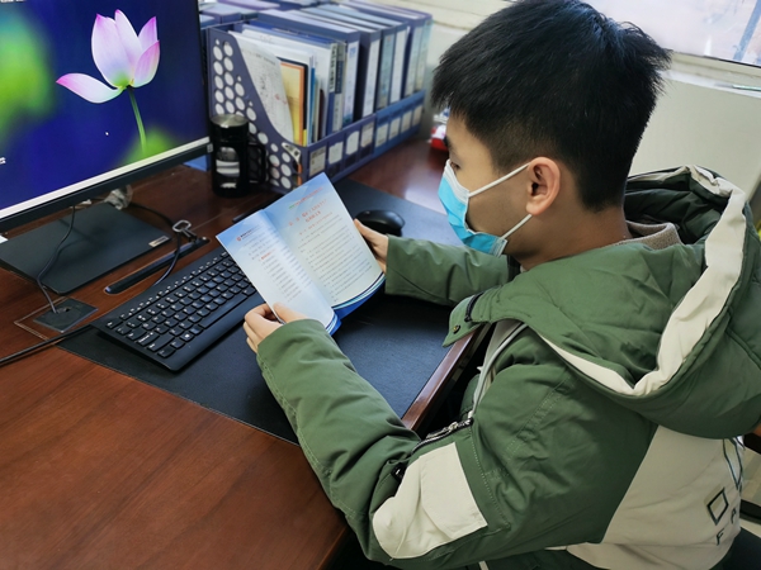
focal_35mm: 27
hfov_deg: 65.3
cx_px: 380
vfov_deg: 51.4
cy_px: 285
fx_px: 594
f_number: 1.8
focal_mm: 5.58
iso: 125
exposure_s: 1/50
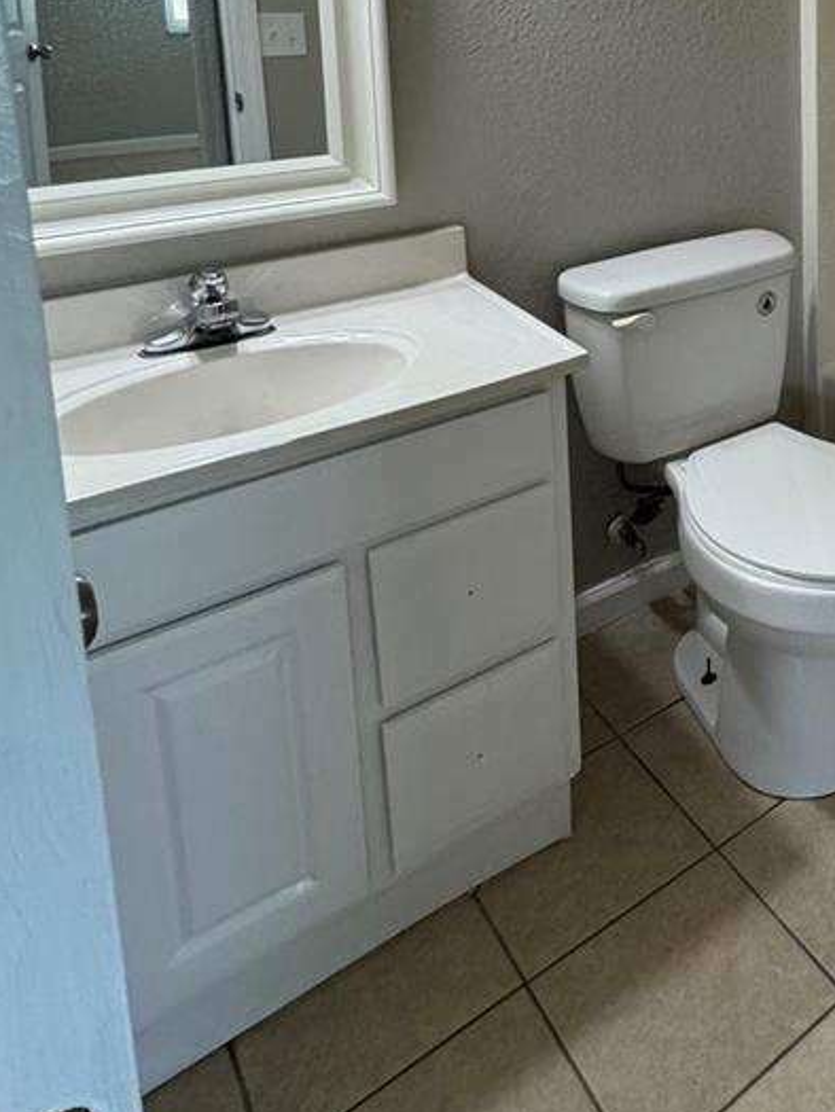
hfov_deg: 38.1
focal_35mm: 32
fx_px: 1029
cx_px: 877
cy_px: 108
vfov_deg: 50.3
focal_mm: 2.22
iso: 250
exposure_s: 1/99
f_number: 2.2
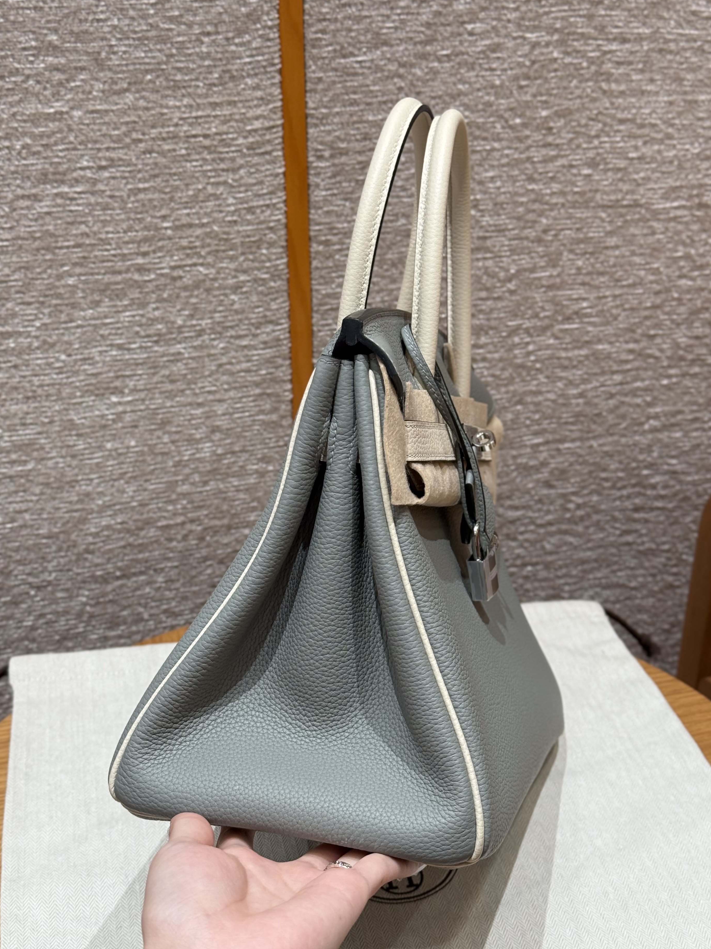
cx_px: 383
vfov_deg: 36.2
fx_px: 1451
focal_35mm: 53
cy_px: 463
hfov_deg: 27.5
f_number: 1.78
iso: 100
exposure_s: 1/100
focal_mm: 6.76
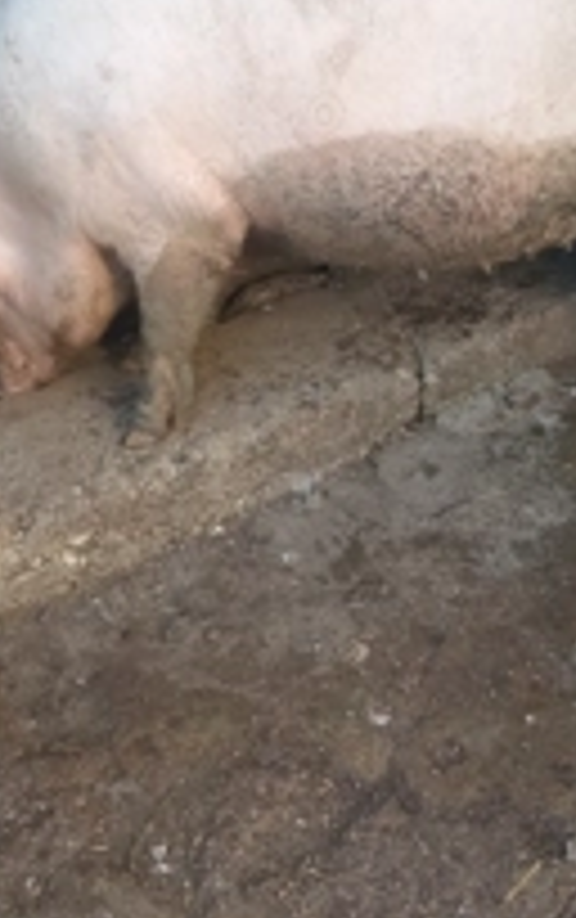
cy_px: 274
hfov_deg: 24.0
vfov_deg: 36.9
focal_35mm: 54
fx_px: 1352
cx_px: 356
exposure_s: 1/100
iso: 160
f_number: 1.8
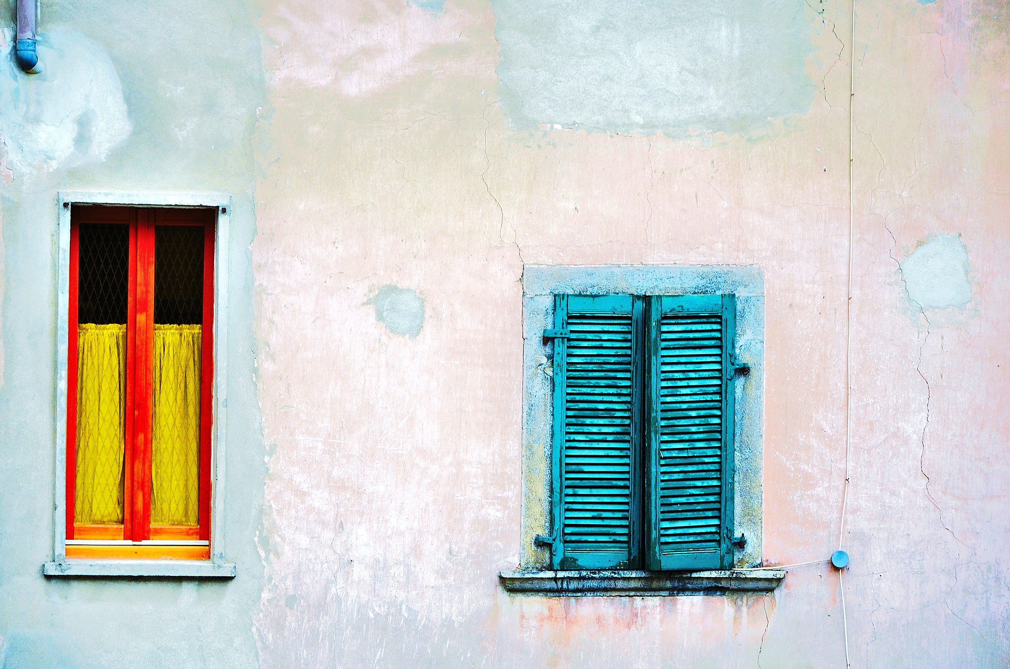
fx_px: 4409
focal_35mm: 158
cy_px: 334
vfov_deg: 8.7
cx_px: 505
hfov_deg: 13.1
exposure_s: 1/50
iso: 500
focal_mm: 105
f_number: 5.6
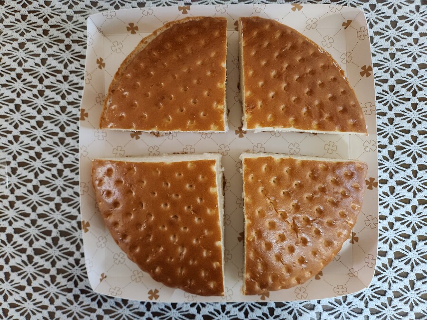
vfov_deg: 58.9
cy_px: 160
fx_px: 284
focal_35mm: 23
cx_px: 214
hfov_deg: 73.9
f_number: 1.8
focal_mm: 5.4
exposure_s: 1/120
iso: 800
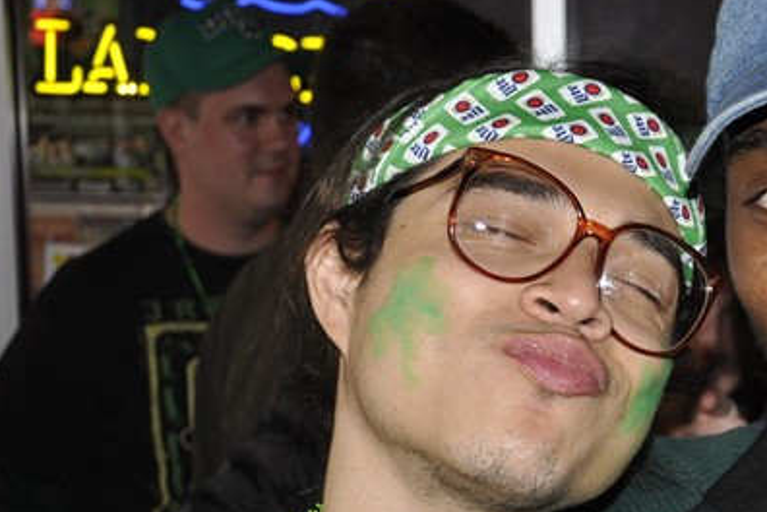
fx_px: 2258
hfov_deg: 18.9
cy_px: 434
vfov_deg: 12.8
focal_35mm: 106
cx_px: 699
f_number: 4
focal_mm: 28
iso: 400
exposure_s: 1/60
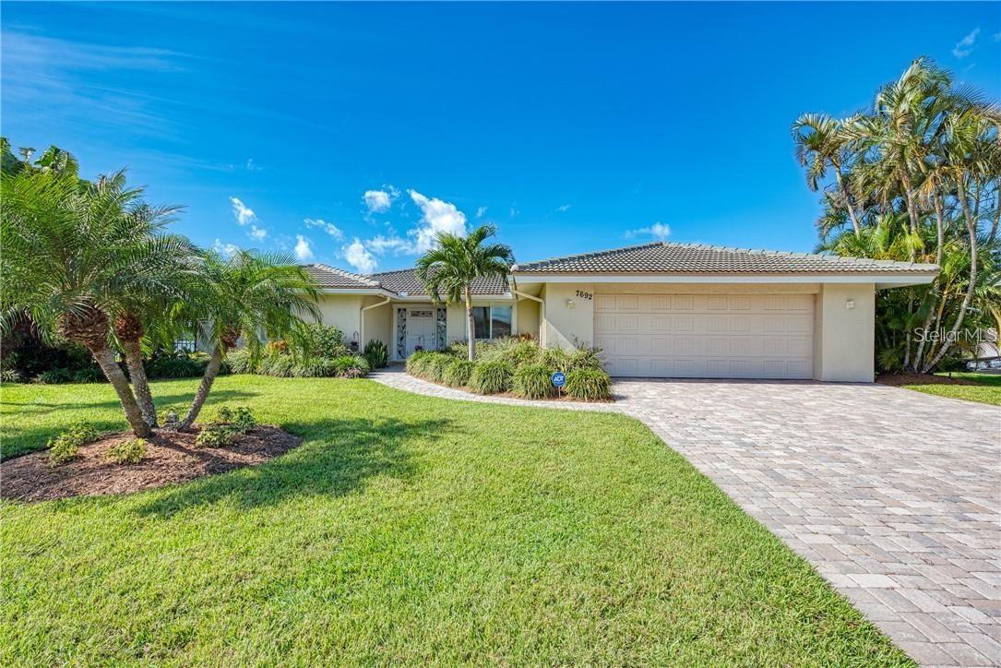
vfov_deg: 70.5
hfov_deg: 93.3
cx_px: 500
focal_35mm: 17
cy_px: 334
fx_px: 473
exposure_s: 1/3200
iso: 250
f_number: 7.1
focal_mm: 17
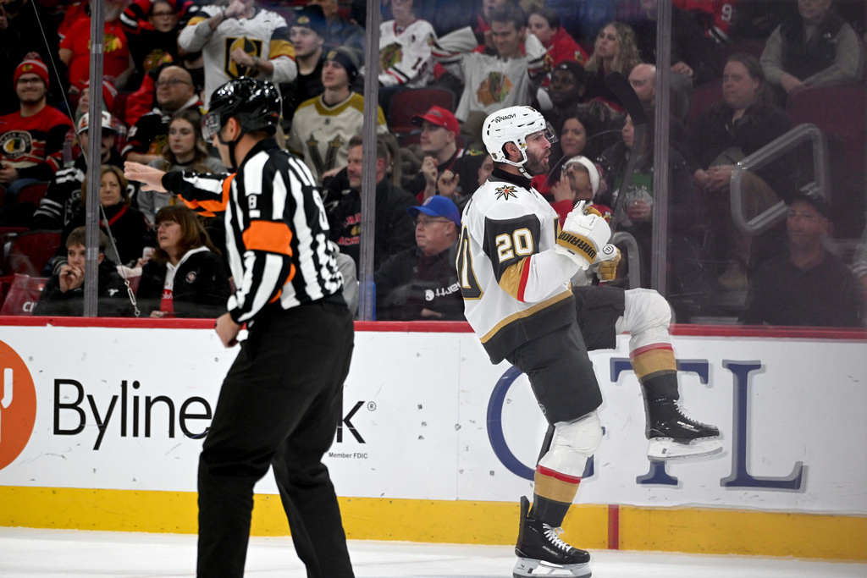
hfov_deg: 10.3
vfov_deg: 6.9
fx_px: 4817
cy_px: 289
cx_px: 434
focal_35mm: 200
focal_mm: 200
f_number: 4
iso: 2500
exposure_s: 1/2000
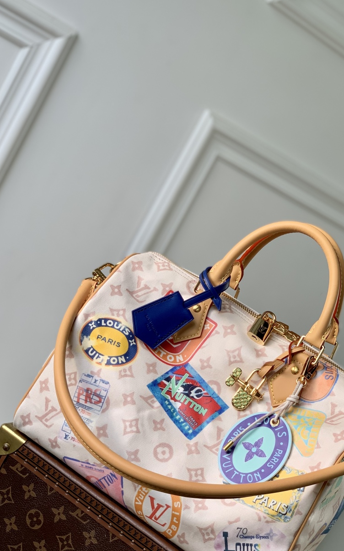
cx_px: 207
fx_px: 990
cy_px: 301
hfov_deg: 19.7
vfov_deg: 31.0
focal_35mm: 66
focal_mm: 6
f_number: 2.4
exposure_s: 1/122
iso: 16
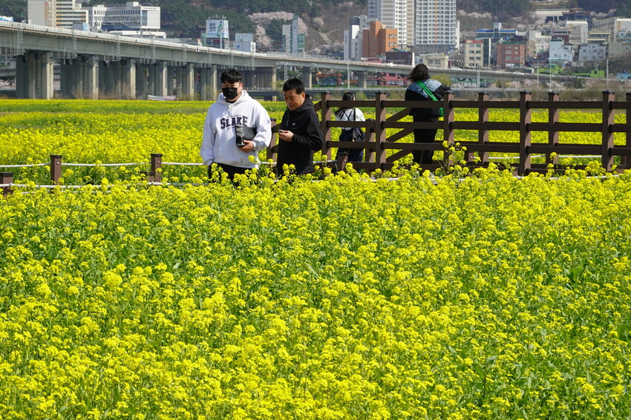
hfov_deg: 15.2
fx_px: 2365
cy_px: 210
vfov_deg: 10.2
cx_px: 316
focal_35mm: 135
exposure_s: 1/500
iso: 100
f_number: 5.6
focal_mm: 49.7
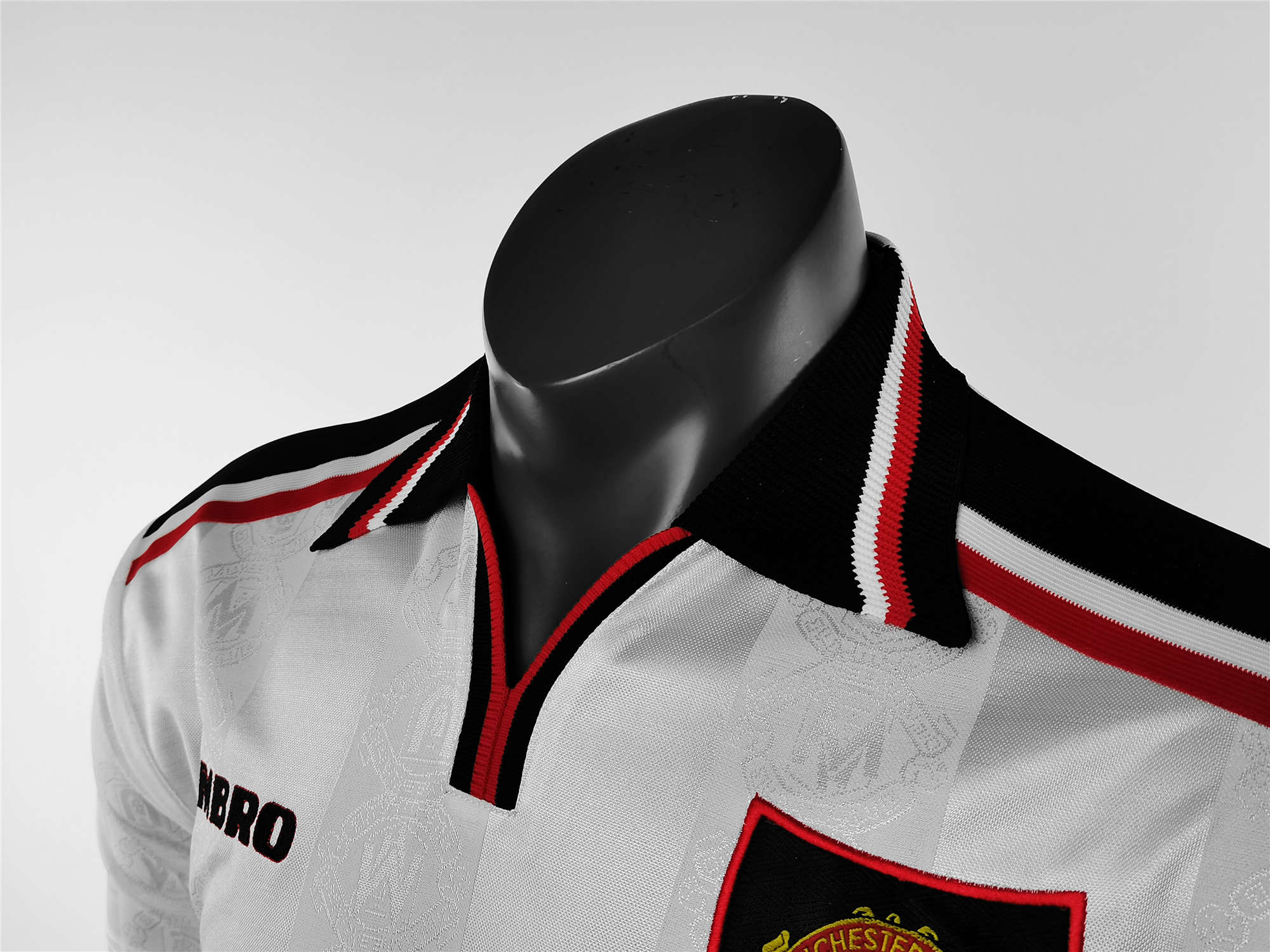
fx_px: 1468
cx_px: 635
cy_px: 476
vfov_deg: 36.0
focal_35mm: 40
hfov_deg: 46.8
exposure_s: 1/60
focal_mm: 5.58
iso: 80
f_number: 1.8
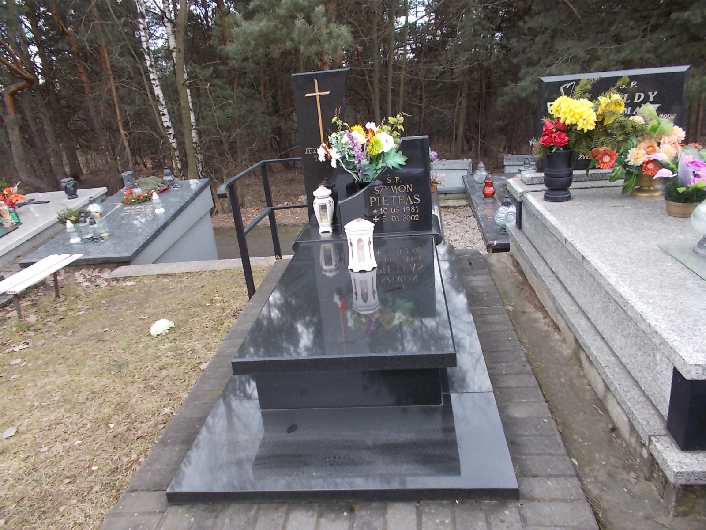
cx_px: 353
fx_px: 530
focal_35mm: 26
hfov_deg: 67.3
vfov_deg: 53.1
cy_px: 265
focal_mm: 4.6
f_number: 3.2
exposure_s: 1/100
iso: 80
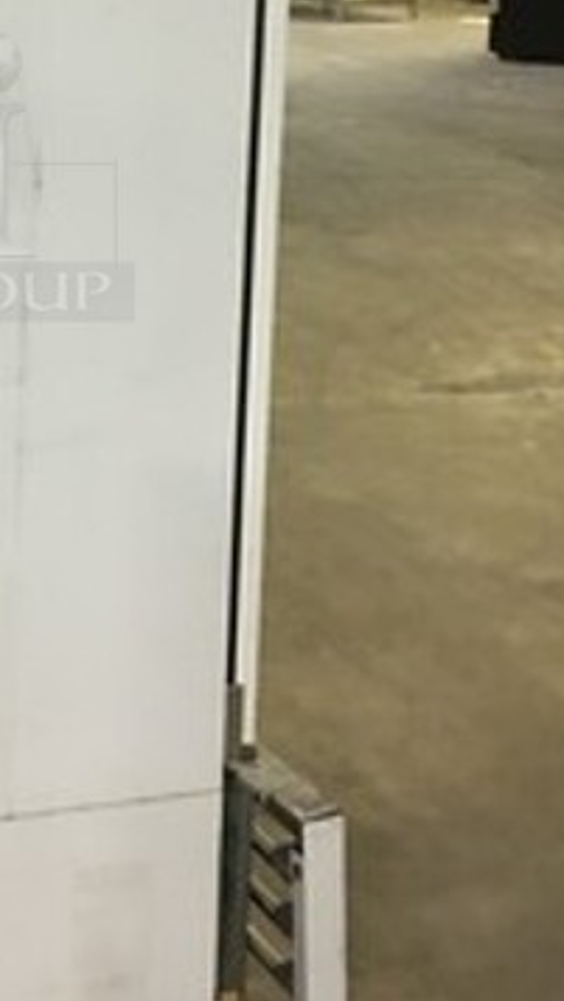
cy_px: 175
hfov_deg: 15.9
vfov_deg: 28.6
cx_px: -177
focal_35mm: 72
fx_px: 1913
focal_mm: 4.15
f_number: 2.2
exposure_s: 1/4
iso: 80
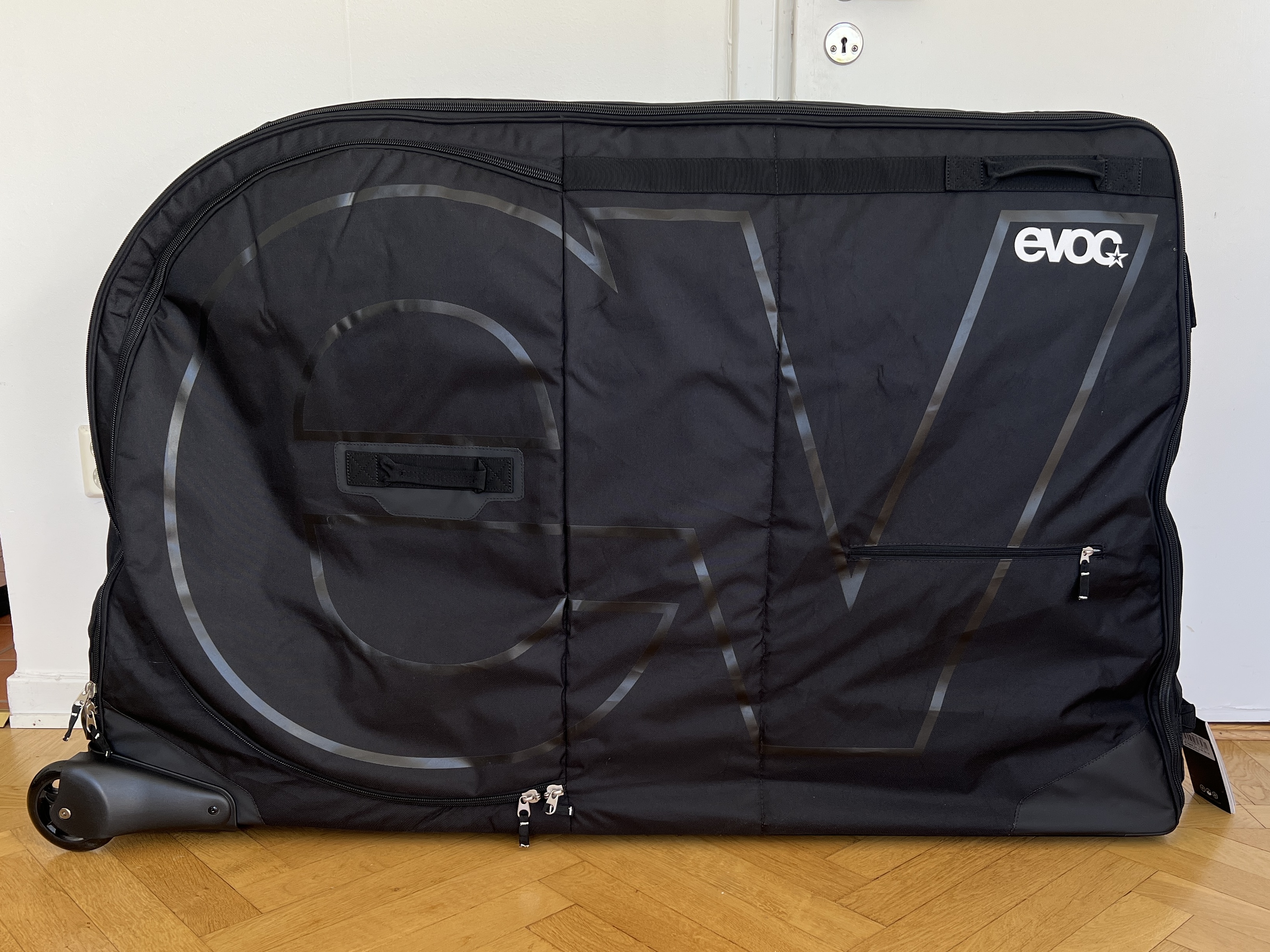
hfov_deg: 67.3
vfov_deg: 53.1
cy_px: 476
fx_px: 954
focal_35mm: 26
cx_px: 635
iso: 64
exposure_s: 1/121
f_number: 1.5
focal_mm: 5.7
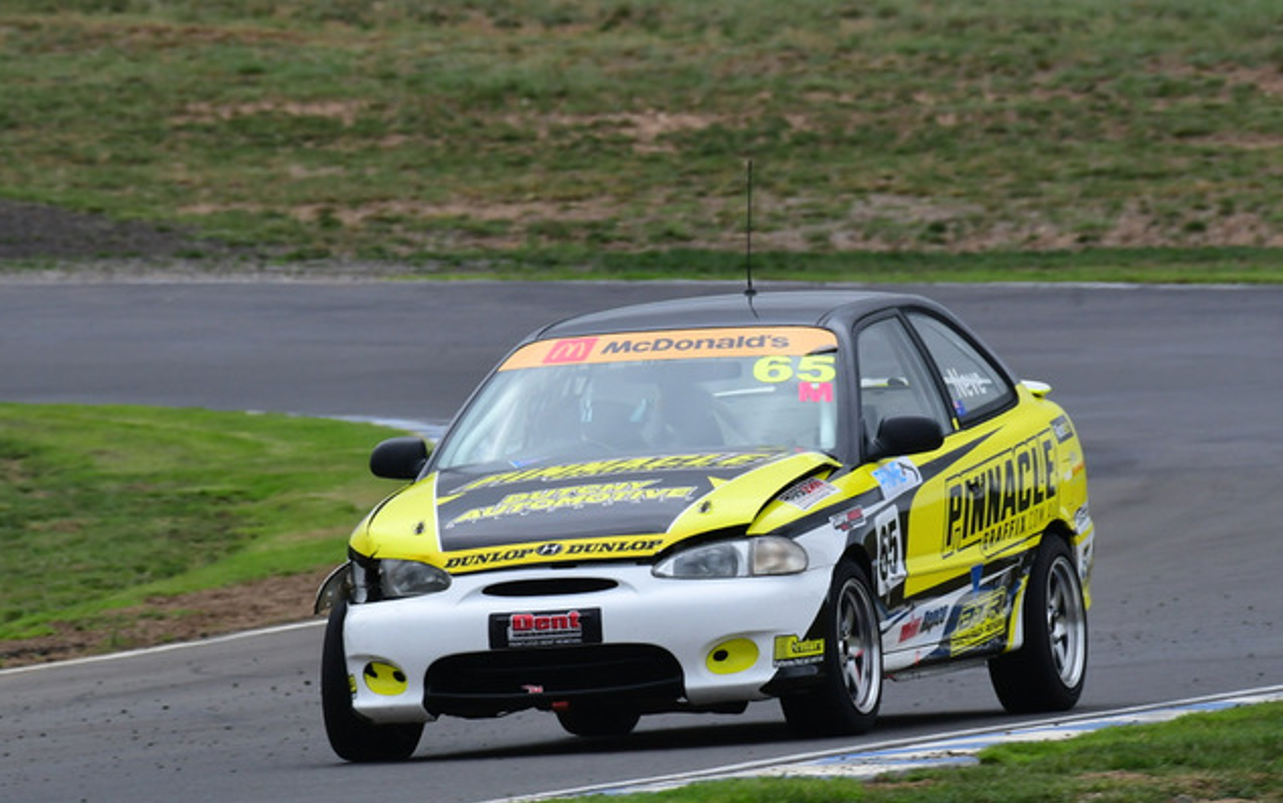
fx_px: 33786
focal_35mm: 966
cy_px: 331
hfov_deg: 2.2
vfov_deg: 1.4
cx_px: 657
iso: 640
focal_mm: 500
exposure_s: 1/640
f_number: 13
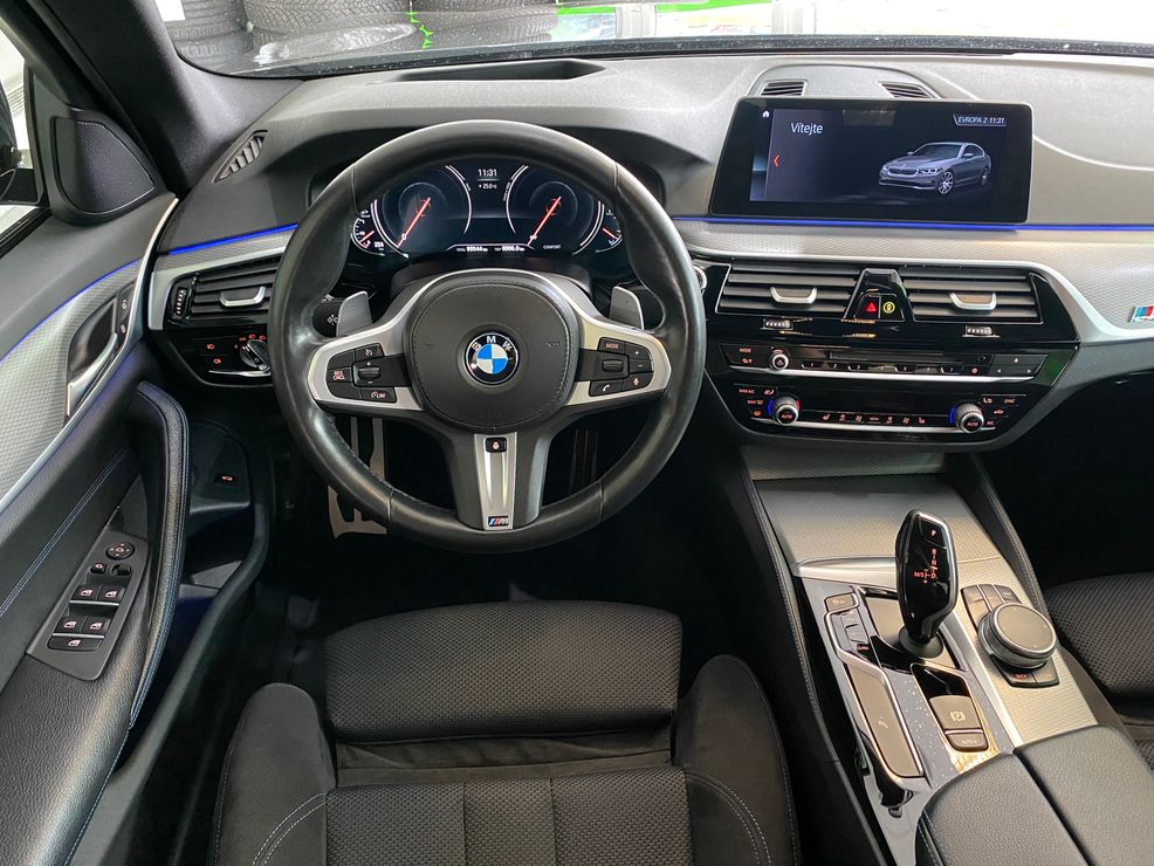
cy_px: 419
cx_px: 561
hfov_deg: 65.3
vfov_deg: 51.4
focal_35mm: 27
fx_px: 900
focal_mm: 4.25
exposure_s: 1/31
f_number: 1.8
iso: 500
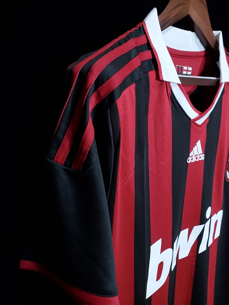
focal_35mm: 26
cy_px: 152
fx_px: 229
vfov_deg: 67.3
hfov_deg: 53.1
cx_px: 114
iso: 200
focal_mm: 4.3
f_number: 2.4
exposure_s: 1/10
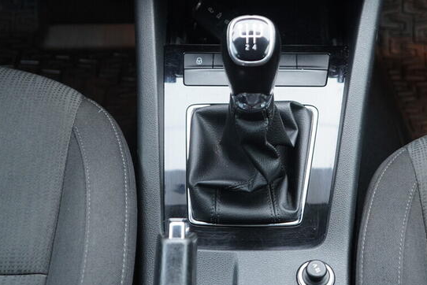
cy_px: 85
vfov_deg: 19.9
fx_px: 807
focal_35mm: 68
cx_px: 248
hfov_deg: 29.6
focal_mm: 24
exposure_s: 1/40
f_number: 2.8
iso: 400
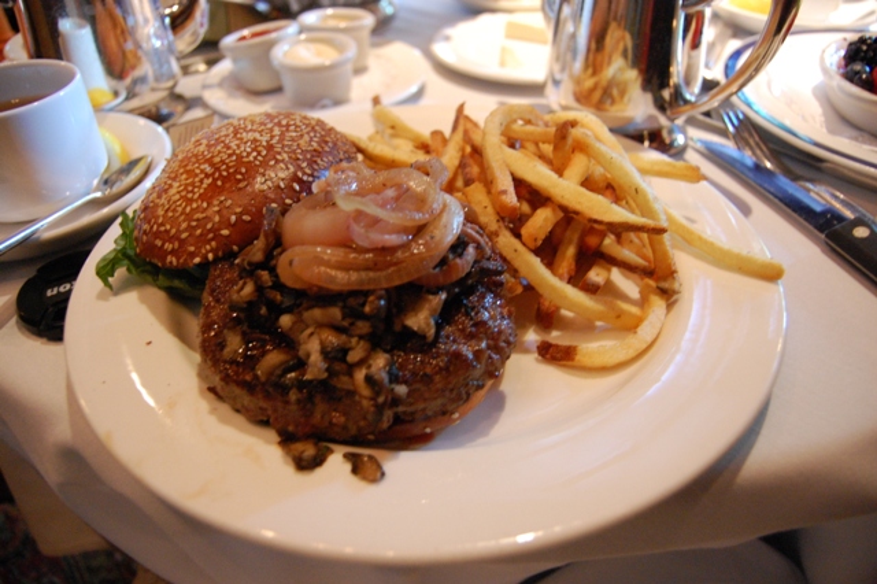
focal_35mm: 27
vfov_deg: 47.9
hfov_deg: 67.4
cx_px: 438
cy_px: 292
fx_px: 657
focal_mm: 18
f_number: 3.5
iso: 1600
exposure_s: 1/6
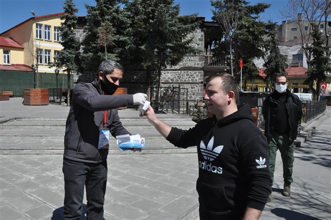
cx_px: 166
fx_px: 248
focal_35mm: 27
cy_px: 110
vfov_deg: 47.8
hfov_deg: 67.4
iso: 800
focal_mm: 18
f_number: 14
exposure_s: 1/800
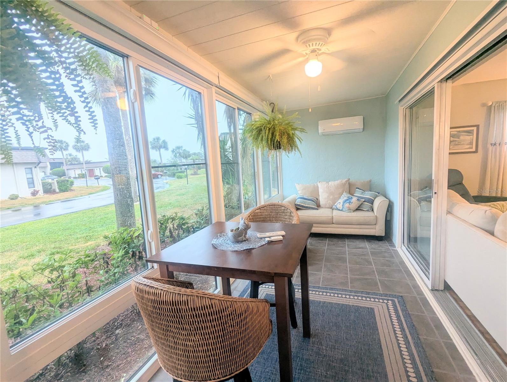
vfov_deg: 78.2
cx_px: 254
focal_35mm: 16
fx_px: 235
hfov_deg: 94.4
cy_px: 191
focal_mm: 2.35
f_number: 2.2
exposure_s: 1/60
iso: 53
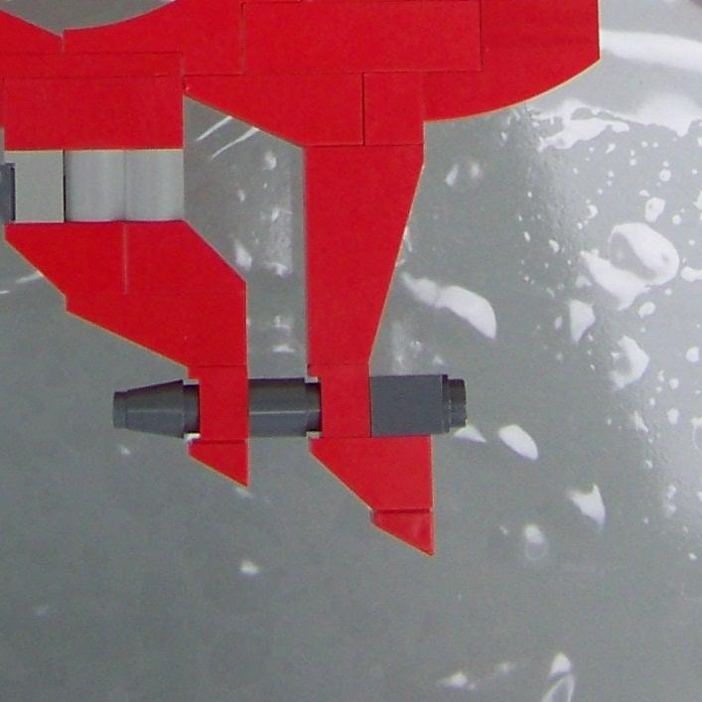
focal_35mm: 146
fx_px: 3350
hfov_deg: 11.9
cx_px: 159
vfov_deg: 11.4
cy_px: -394
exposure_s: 1/320
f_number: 2.8
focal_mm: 6.3
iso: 64
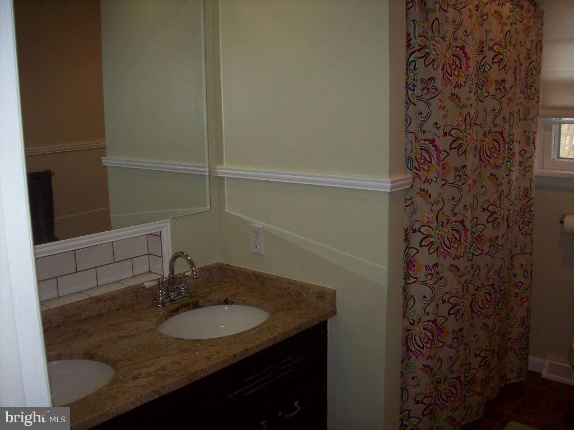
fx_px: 597
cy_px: 215
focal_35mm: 36
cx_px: 287
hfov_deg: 51.4
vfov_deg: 39.7
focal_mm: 6
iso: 80
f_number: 2.7
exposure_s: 1/64
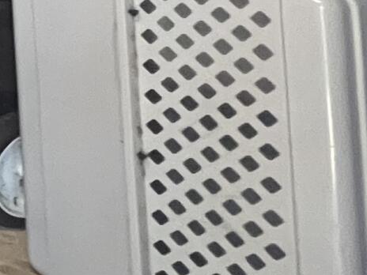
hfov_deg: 12.2
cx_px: -687
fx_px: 891
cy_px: -161
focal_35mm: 84
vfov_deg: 15.8
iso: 1000
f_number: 1.8
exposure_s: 1/60
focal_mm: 1.57
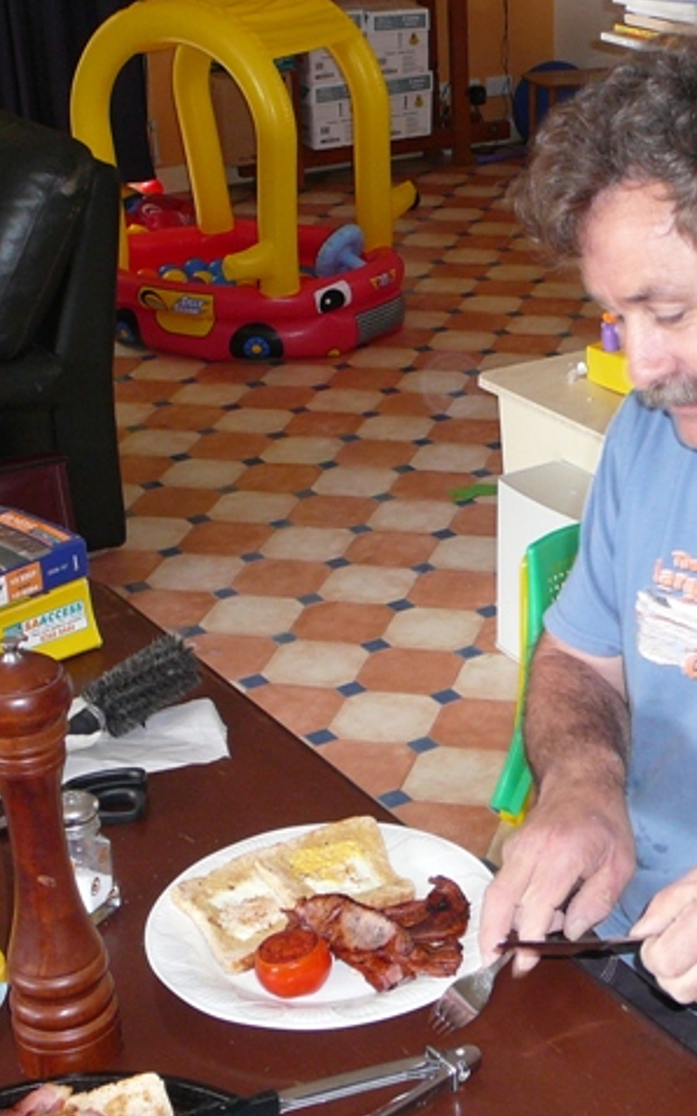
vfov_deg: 32.0
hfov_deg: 19.9
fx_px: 1946
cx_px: 627
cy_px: 557
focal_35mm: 64
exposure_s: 1/30
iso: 160
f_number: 3.2
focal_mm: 6.7
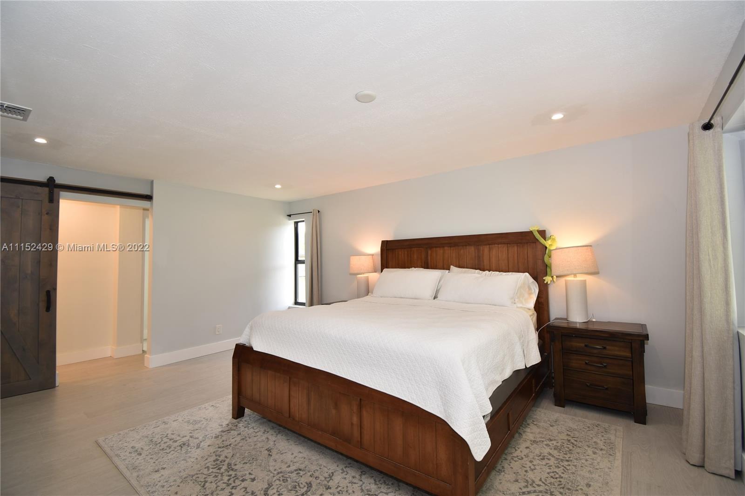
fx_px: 310
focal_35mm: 15
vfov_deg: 77.3
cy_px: 248
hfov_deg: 100.4
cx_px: 372
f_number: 4.5
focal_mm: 10
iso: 125
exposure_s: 1/25
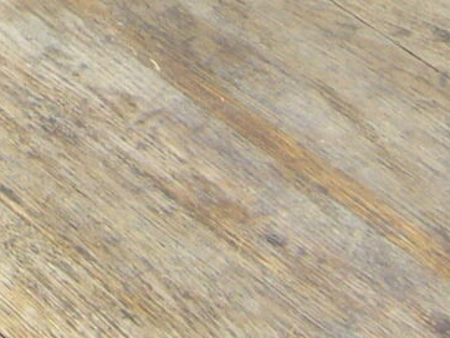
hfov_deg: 9.7
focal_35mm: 198
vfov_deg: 7.2
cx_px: -193
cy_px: -398
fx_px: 2576
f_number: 2.8
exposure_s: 1/125
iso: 80
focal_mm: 5.8
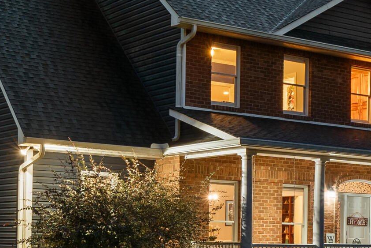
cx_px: 279
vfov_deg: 15.2
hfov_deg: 22.6
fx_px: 917
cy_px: 228
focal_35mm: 89
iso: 200
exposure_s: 8
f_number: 9
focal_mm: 20
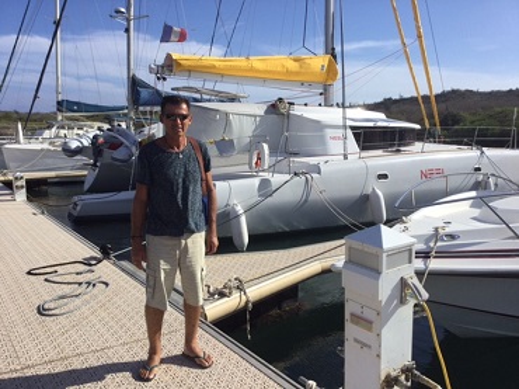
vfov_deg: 45.4
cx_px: 260
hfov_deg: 58.4
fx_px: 464
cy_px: 194
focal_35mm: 31
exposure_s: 1/2203
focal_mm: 3.3
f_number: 2.4
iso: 25
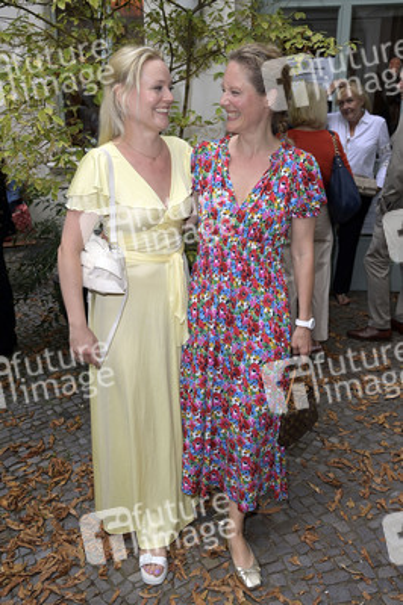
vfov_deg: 58.8
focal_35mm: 32
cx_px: 202
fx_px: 538
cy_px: 302
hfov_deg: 41.0
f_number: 5.6
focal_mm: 32
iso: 640
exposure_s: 1/250
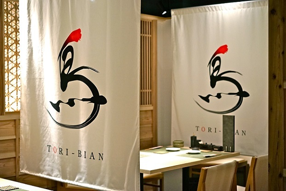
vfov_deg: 24.6
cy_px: 96
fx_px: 437
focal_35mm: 55
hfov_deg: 36.3
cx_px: 143
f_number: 3.2
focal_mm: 55
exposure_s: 1/160
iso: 1600
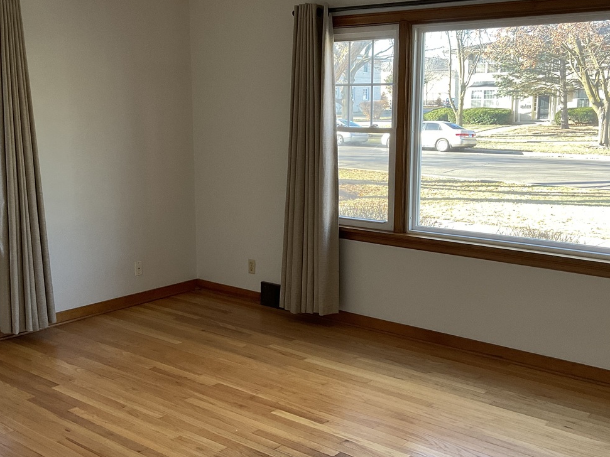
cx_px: 305
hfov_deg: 43.9
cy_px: 232
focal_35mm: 43
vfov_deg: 33.6
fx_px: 758
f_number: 1.8
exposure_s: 1/60
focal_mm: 3
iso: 40
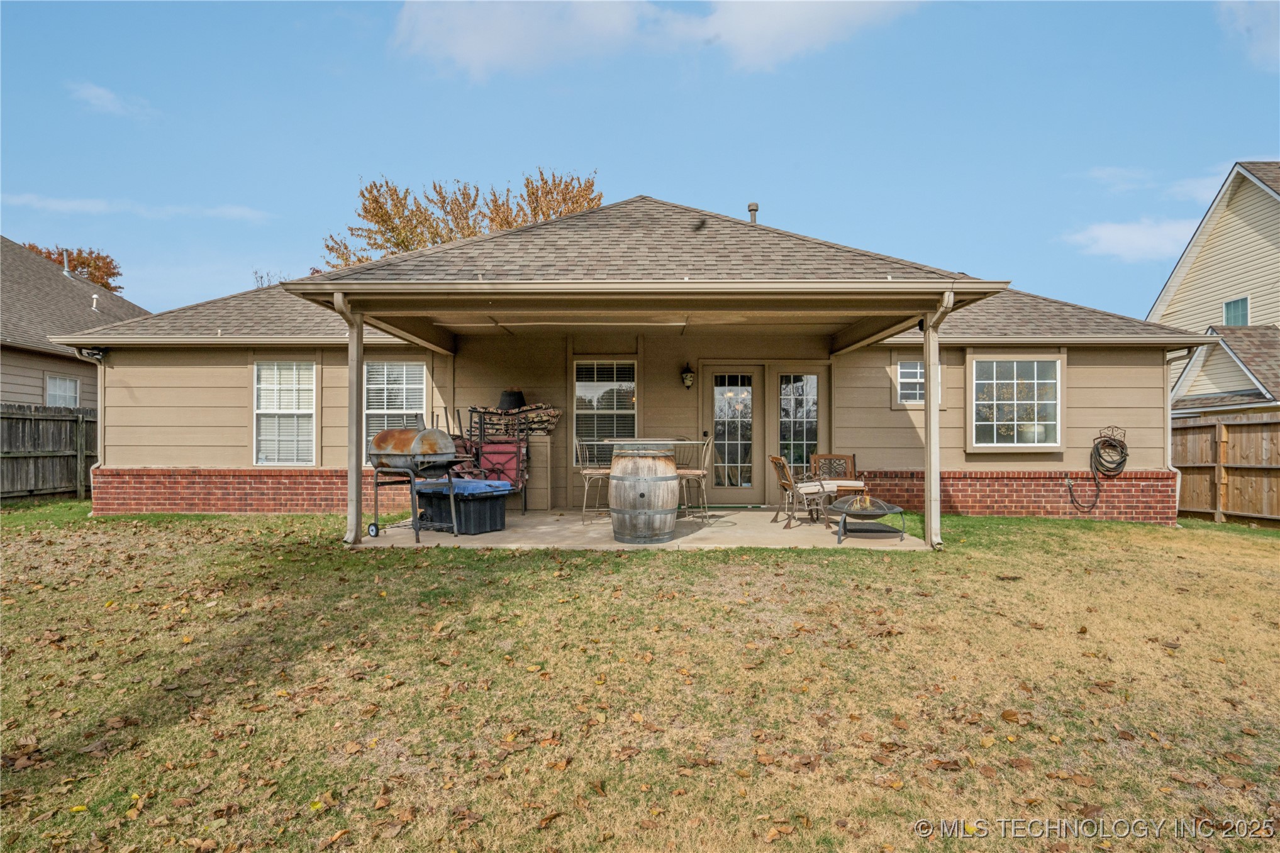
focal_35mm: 21
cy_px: 426
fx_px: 747
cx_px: 640
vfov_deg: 59.5
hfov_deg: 81.2
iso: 800
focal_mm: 21
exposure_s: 1/640
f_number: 11
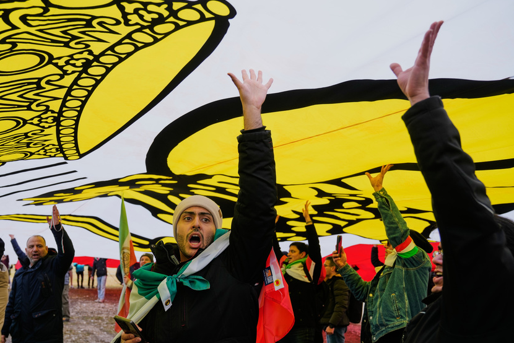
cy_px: 198
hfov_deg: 51.5
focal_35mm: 37
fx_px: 528
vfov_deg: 35.9
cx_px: 201
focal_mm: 30
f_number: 4
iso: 250
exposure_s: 1/500
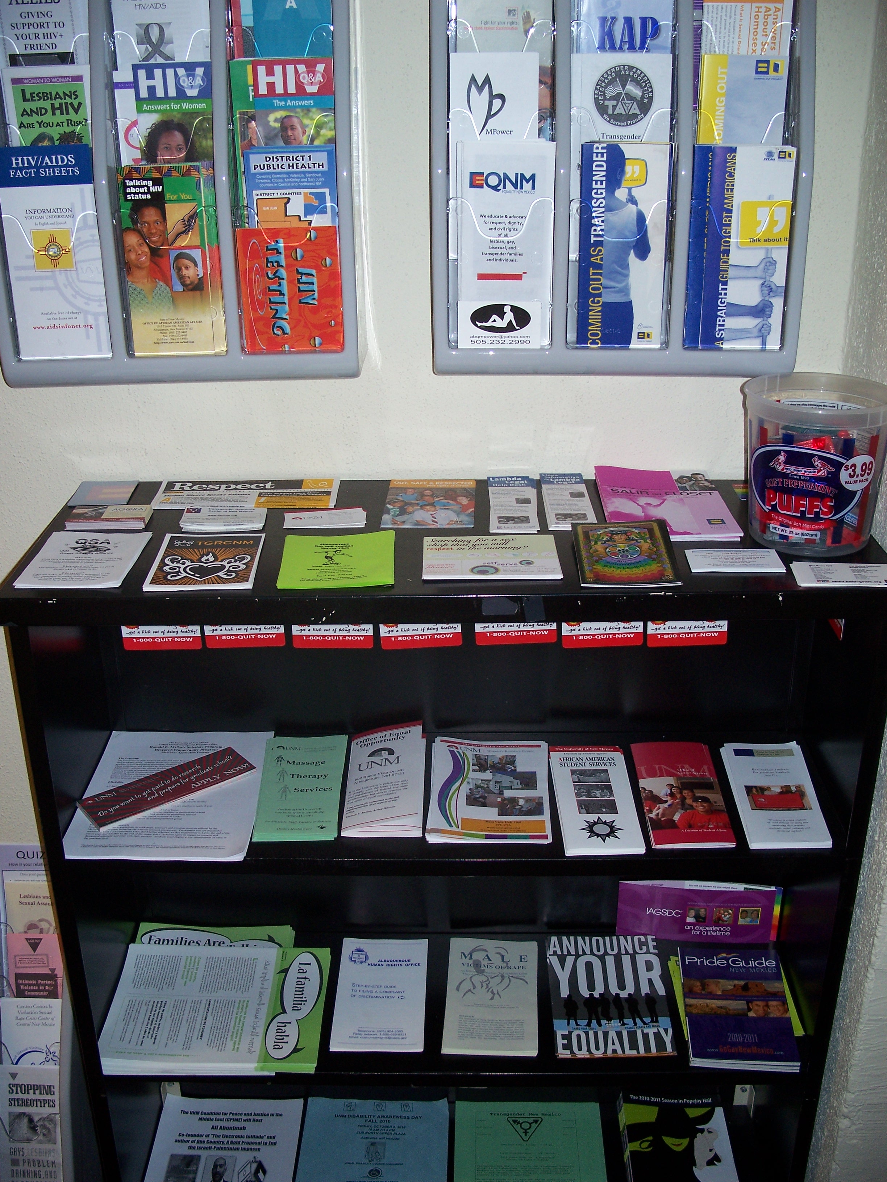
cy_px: 591
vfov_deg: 50.1
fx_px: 1264
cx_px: 444
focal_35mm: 37
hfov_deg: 38.7
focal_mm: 7.8
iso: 125
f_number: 2.8
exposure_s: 1/60
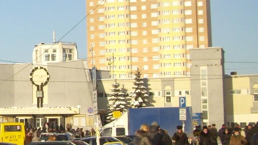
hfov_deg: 21.5
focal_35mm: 97
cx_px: 22
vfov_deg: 12.5
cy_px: 46
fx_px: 663
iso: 80
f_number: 5.6
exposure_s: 1/400
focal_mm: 5.7
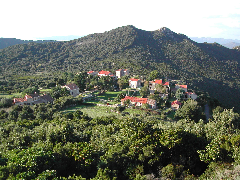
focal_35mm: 38
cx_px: 120
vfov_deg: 37.7
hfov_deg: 49.0
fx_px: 263
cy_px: 90
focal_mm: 8
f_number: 2.8
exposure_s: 1/412
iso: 100
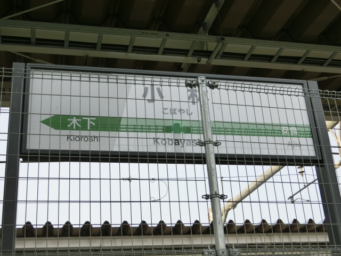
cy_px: 128
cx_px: 170
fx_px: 512
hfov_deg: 36.8
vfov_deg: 28.0
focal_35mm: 52
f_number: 4.7
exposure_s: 1/200
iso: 80
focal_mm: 9.3
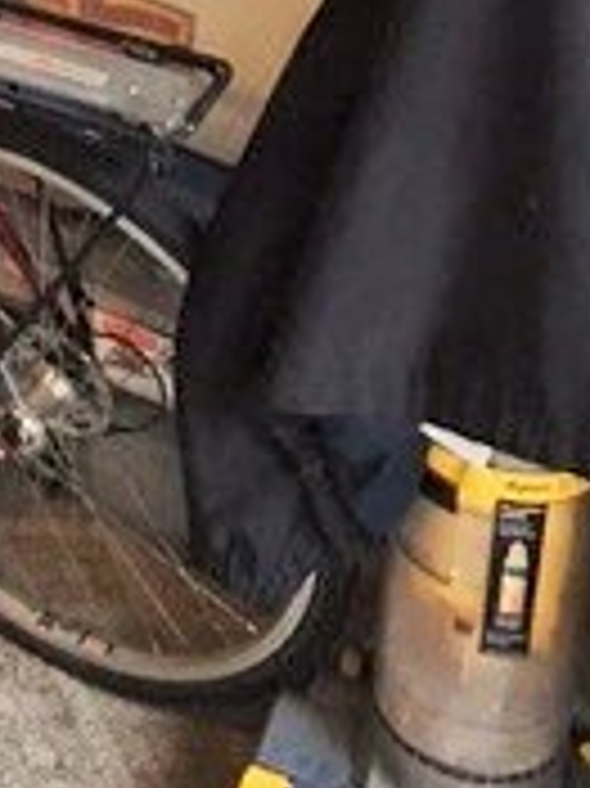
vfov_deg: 16.3
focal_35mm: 106
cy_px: -518
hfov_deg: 13.3
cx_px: -243
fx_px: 2412
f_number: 2.2
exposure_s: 1/15
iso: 80
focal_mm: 4.15
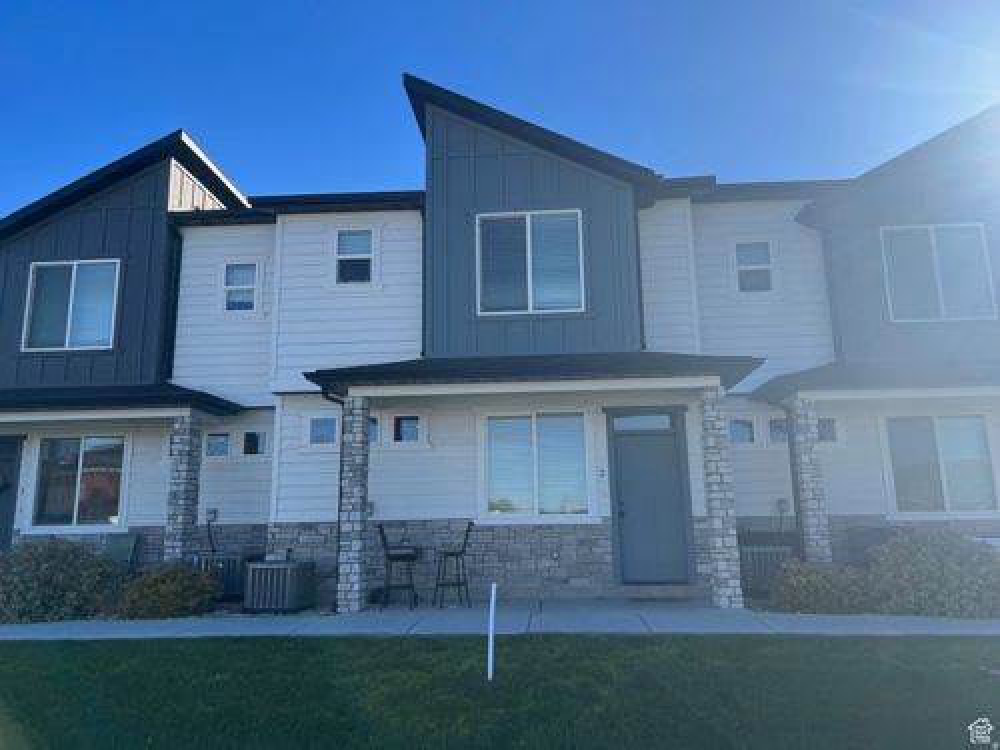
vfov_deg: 53.1
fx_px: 751
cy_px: 375
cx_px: 500
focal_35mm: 26
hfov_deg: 67.3
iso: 50
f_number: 1.5
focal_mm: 5.7
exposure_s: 1/2083
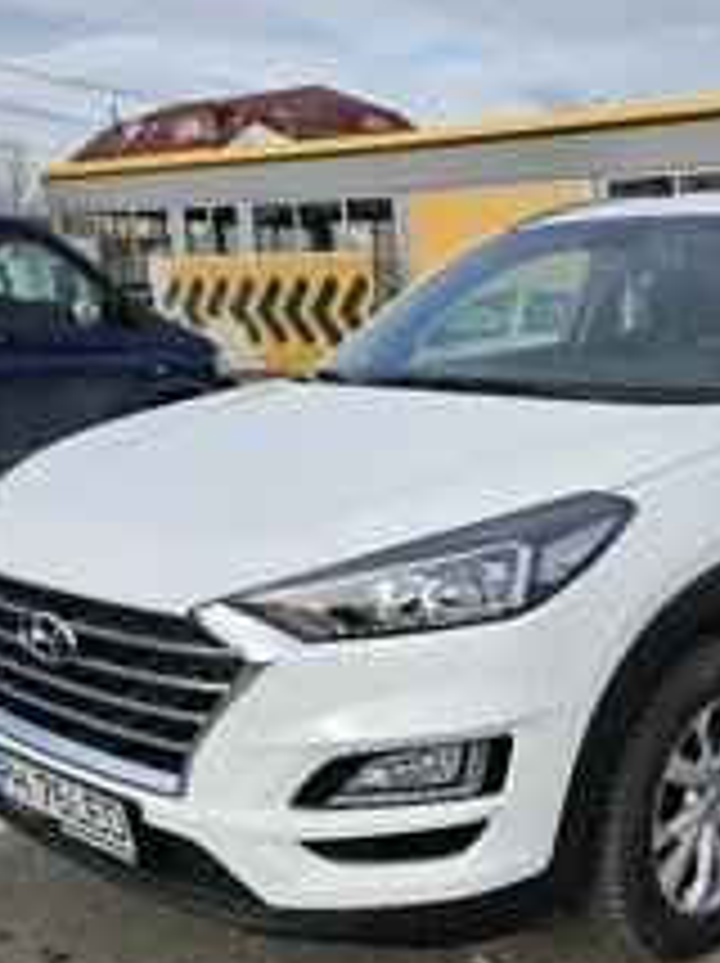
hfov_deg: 31.9
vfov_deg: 42.8
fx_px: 1195
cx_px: 652
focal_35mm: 43
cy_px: 702
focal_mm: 6.3
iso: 10
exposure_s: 1/625
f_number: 1.7
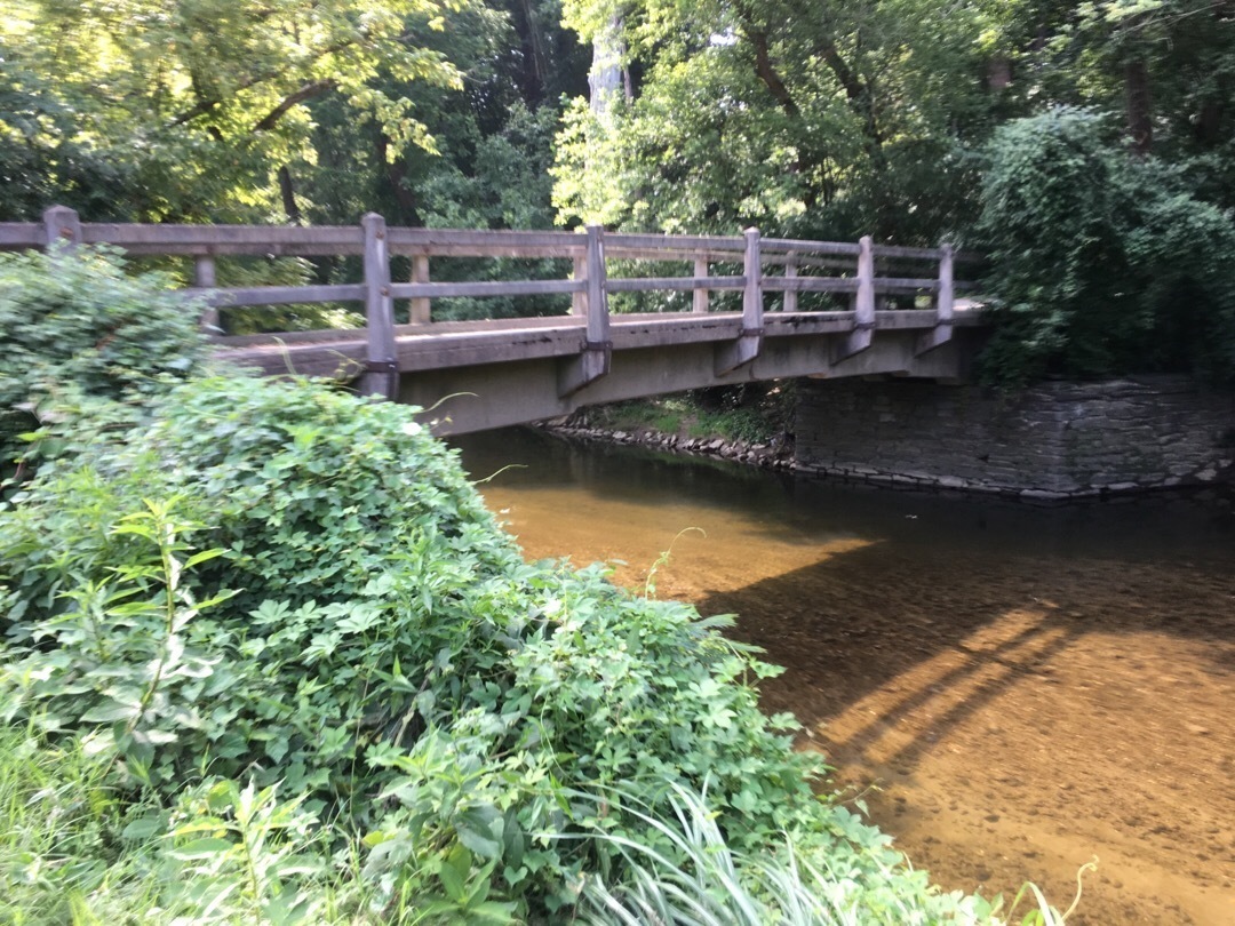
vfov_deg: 48.2
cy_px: 463
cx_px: 618
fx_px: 1035
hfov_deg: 61.7
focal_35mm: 29
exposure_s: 1/120
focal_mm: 4.15
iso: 25
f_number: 2.2
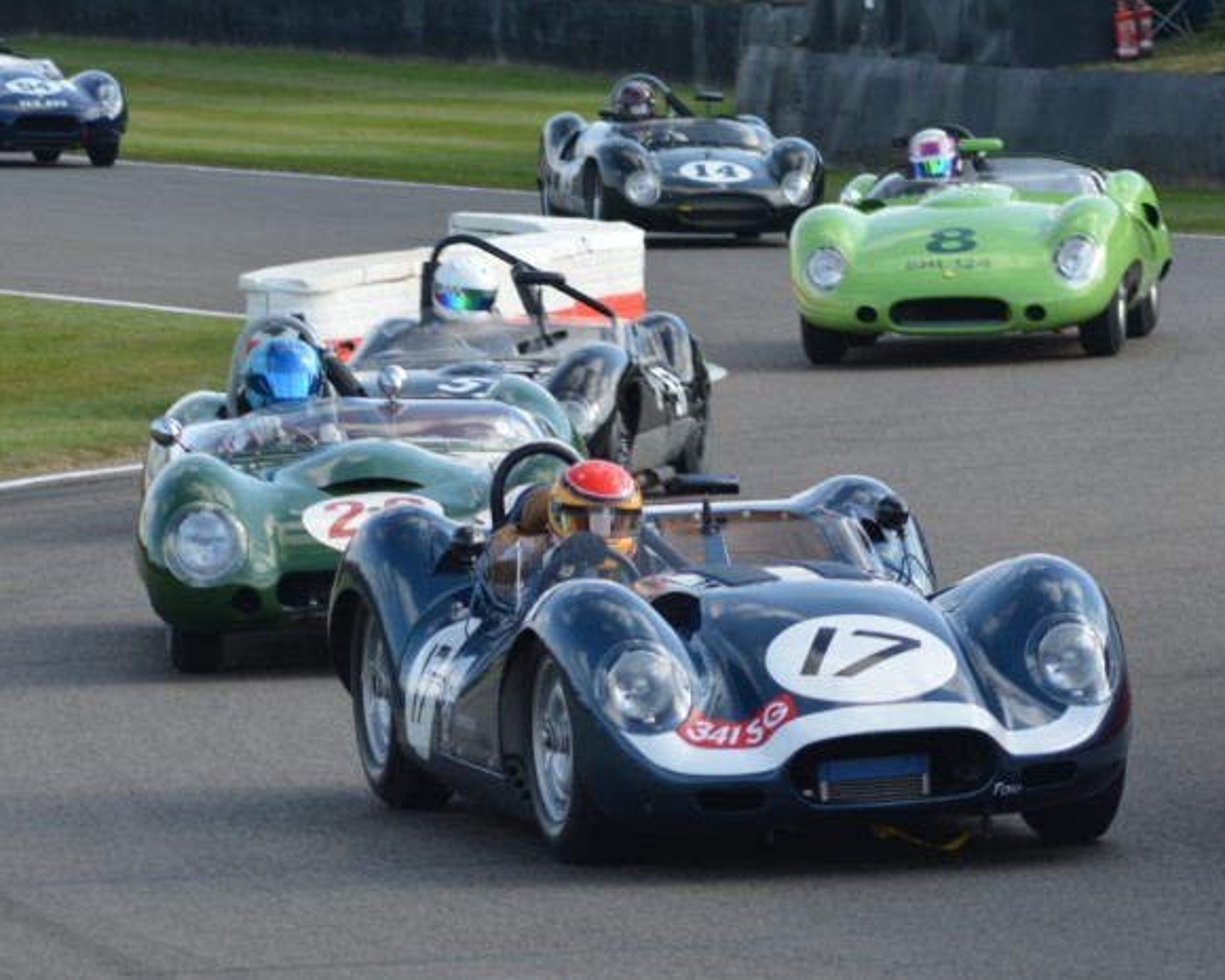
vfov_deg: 5.9
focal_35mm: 264
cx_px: 735
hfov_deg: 7.3
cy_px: 489
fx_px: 9556
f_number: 8
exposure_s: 1/500
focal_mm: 155
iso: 400
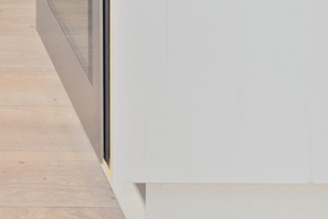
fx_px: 884
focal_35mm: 97
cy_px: -340
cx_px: -147
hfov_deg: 18.8
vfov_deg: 11.3
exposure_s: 2
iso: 250
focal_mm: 16
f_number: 11
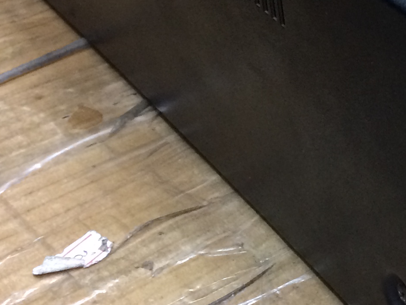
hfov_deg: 17.4
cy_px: -46
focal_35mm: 101
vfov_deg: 14.3
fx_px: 1185
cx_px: 623
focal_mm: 4.15
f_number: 2.2
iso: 200
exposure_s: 1/33
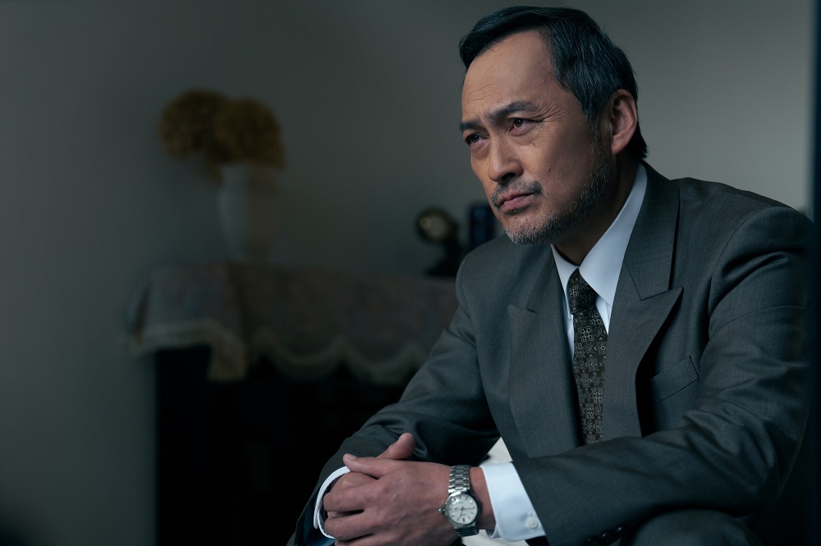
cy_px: 273
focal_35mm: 88
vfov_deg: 15.5
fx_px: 2006
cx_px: 410
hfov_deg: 23.1
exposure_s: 1/50
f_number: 4.5
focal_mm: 88
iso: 400
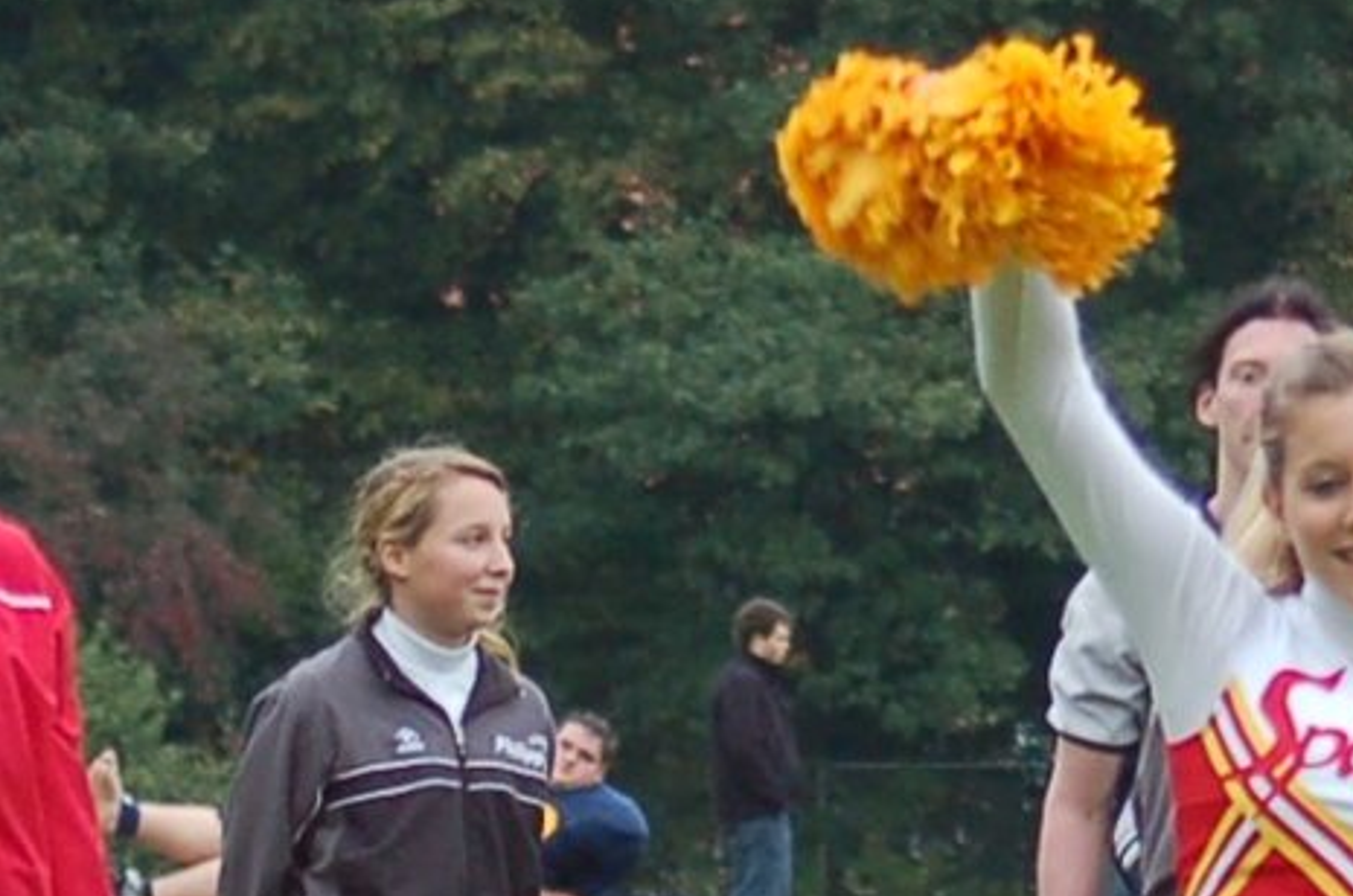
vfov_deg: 2.8
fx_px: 18640
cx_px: 544
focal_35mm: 497
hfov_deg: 4.2
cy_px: 847
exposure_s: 1/500
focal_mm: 70
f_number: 4
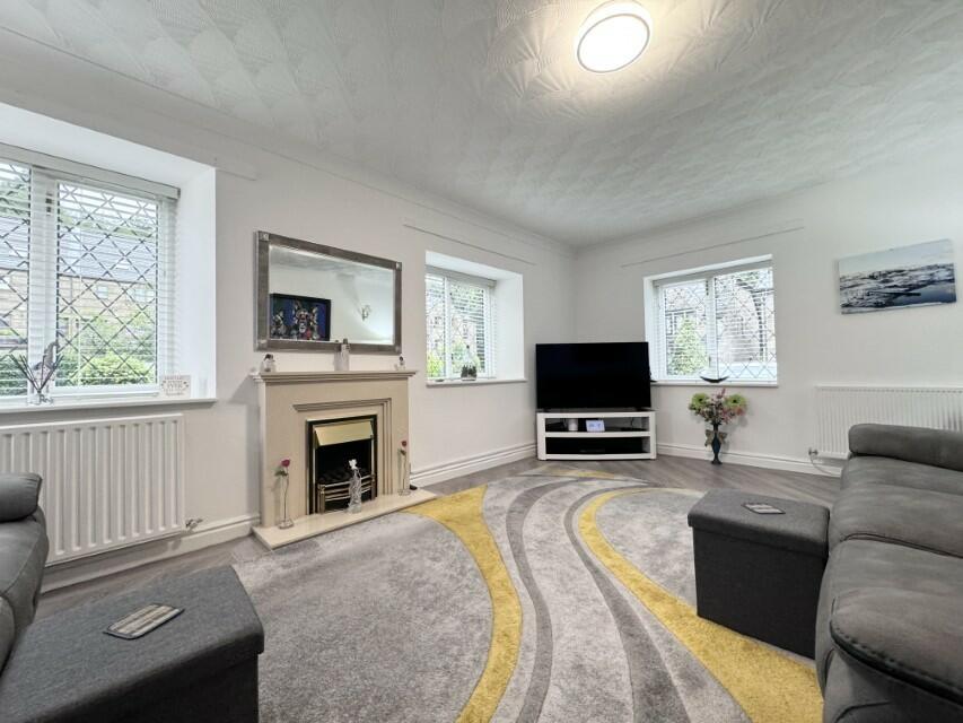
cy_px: 362
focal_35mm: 14
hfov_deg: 102.1
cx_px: 482
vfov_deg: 85.7
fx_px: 390
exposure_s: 1/100
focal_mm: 2.22
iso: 250
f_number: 2.2
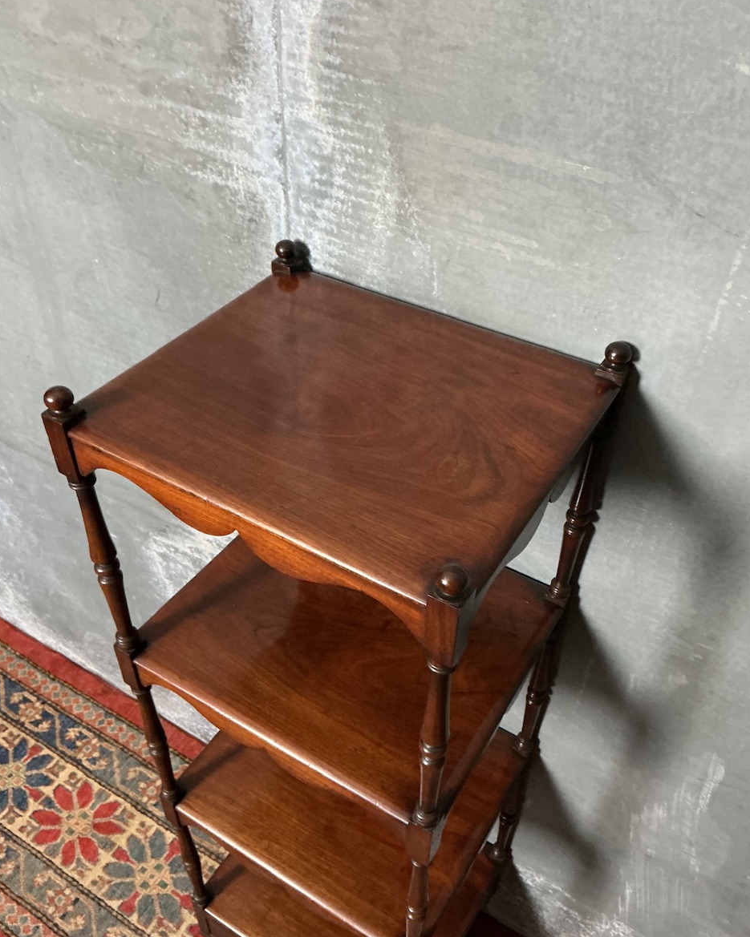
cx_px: 373
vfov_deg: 57.2
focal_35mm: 31
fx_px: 860
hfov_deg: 47.1
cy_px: 476
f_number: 1.8
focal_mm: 3
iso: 320
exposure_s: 1/33
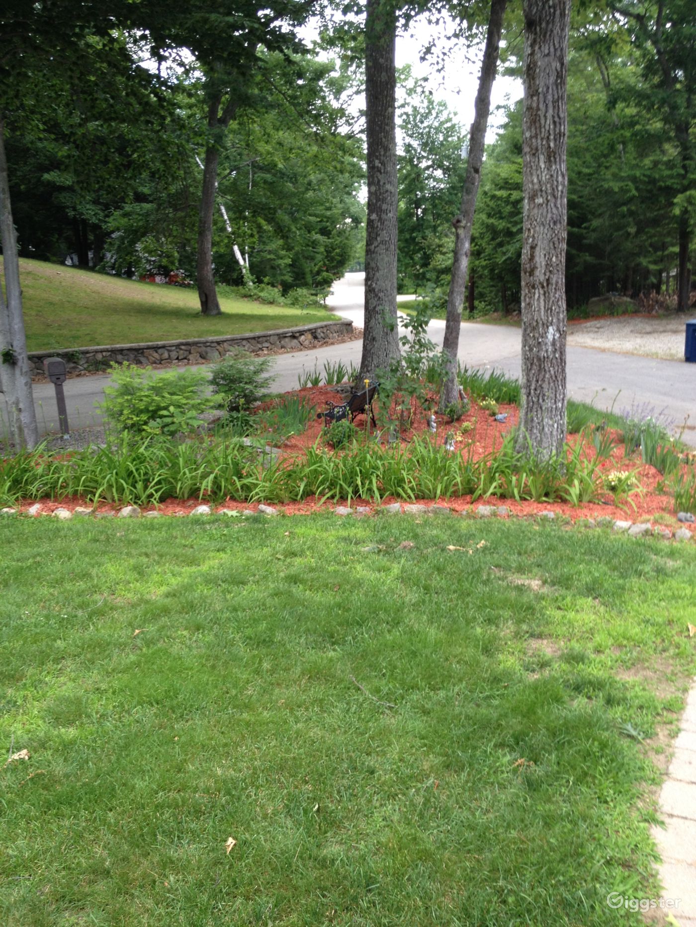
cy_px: 464
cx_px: 348
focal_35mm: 35
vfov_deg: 52.6
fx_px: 938
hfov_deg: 40.7
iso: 64
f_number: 2.4
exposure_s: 1/40
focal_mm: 4.28
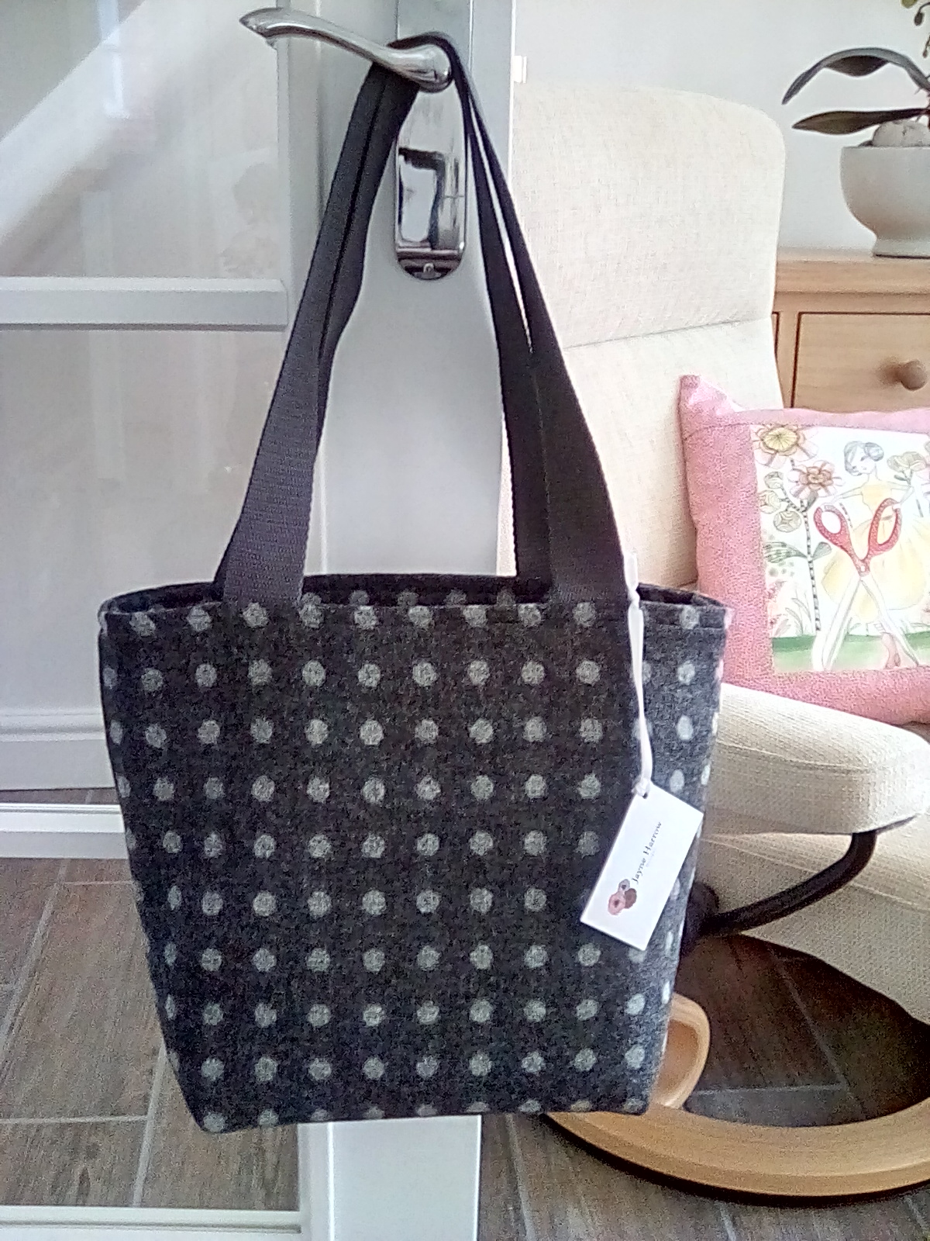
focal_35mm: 39
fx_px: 1397
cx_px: 465
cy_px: 620
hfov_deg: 36.8
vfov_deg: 47.9
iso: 262
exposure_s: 1/30
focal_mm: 3.1
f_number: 2.8
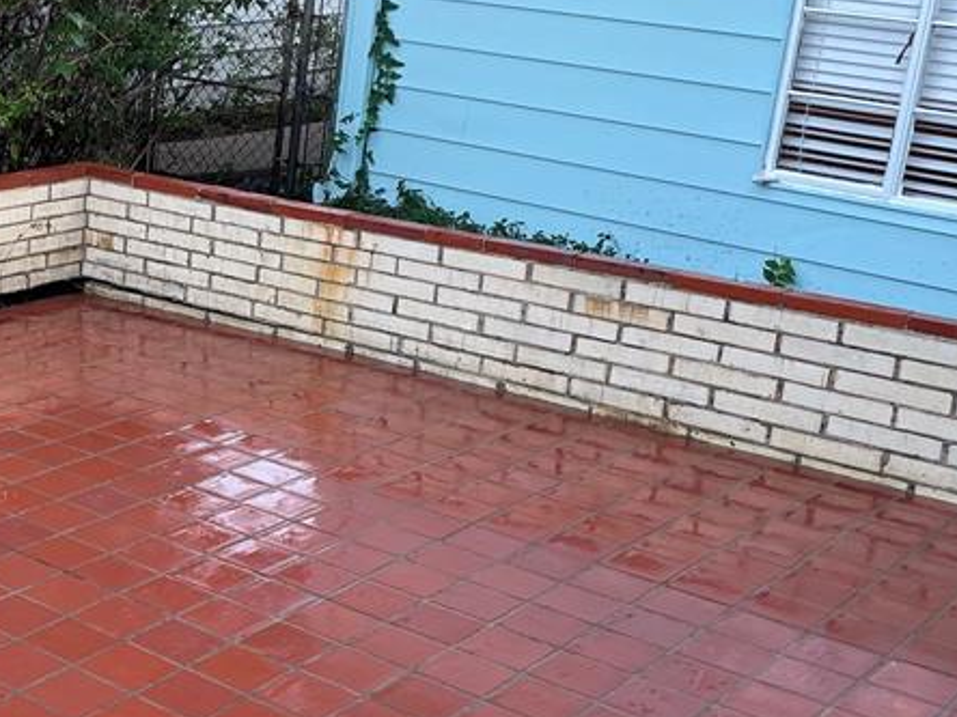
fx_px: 1659
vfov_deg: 24.4
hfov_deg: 30.4
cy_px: 345
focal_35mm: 60
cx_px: 45
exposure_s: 1/121
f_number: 1.6
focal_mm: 4.2
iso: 80
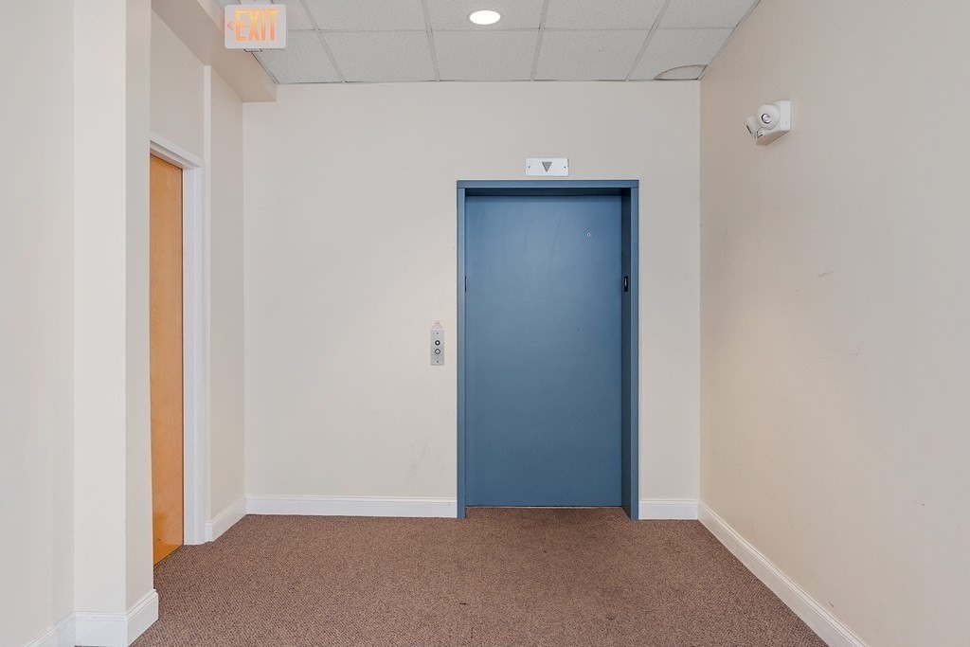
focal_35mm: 27
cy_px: 324
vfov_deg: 47.9
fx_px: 728
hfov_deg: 67.4
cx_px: 485
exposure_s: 5
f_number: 8
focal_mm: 18
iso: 100
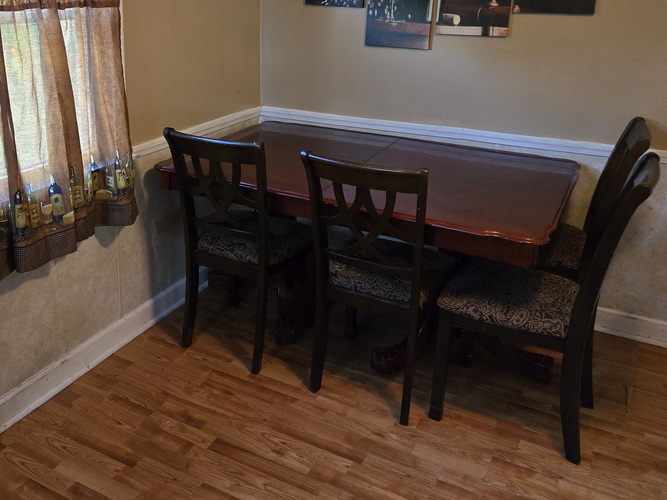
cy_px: 143
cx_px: 220
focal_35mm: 35
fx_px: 674
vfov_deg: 39.9
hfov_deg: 51.6
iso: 800
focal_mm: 5.4
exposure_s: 1/120
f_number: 1.8
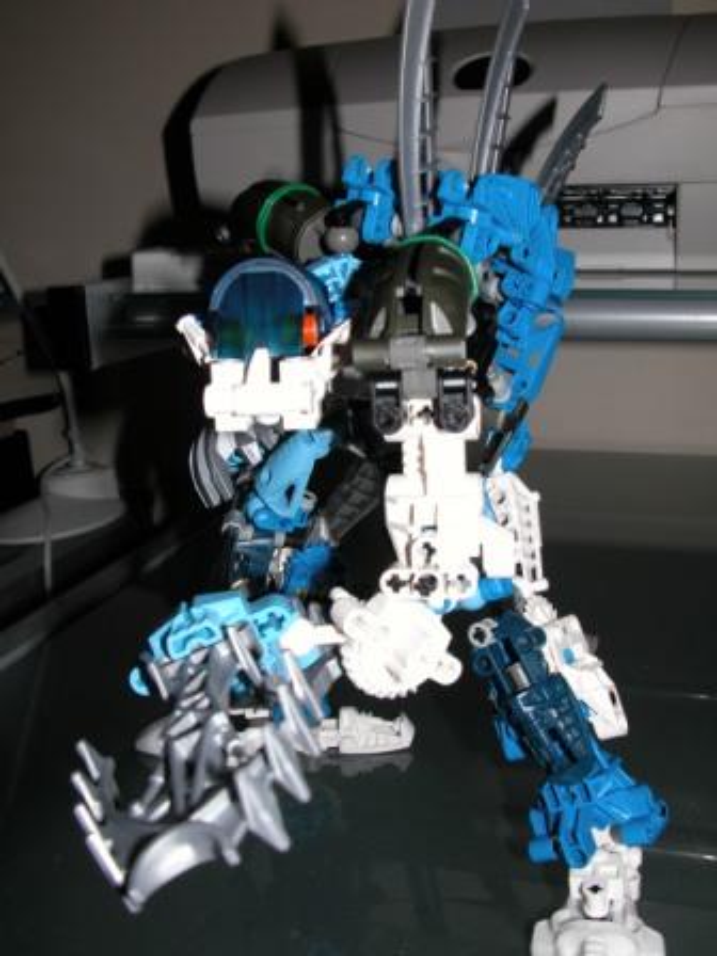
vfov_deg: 54.0
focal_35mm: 34
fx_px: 939
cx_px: 358
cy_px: 478
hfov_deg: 41.8
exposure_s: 1/60
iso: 100
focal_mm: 8.9
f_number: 5
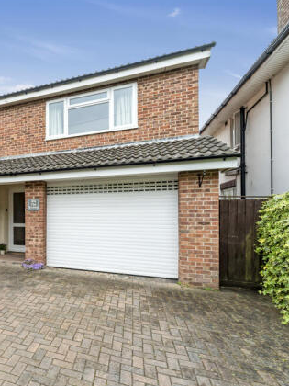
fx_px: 234
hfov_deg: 50.5
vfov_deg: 79.0
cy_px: 189
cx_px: -4
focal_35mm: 21
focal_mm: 14
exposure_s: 1/400
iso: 400
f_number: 6.3
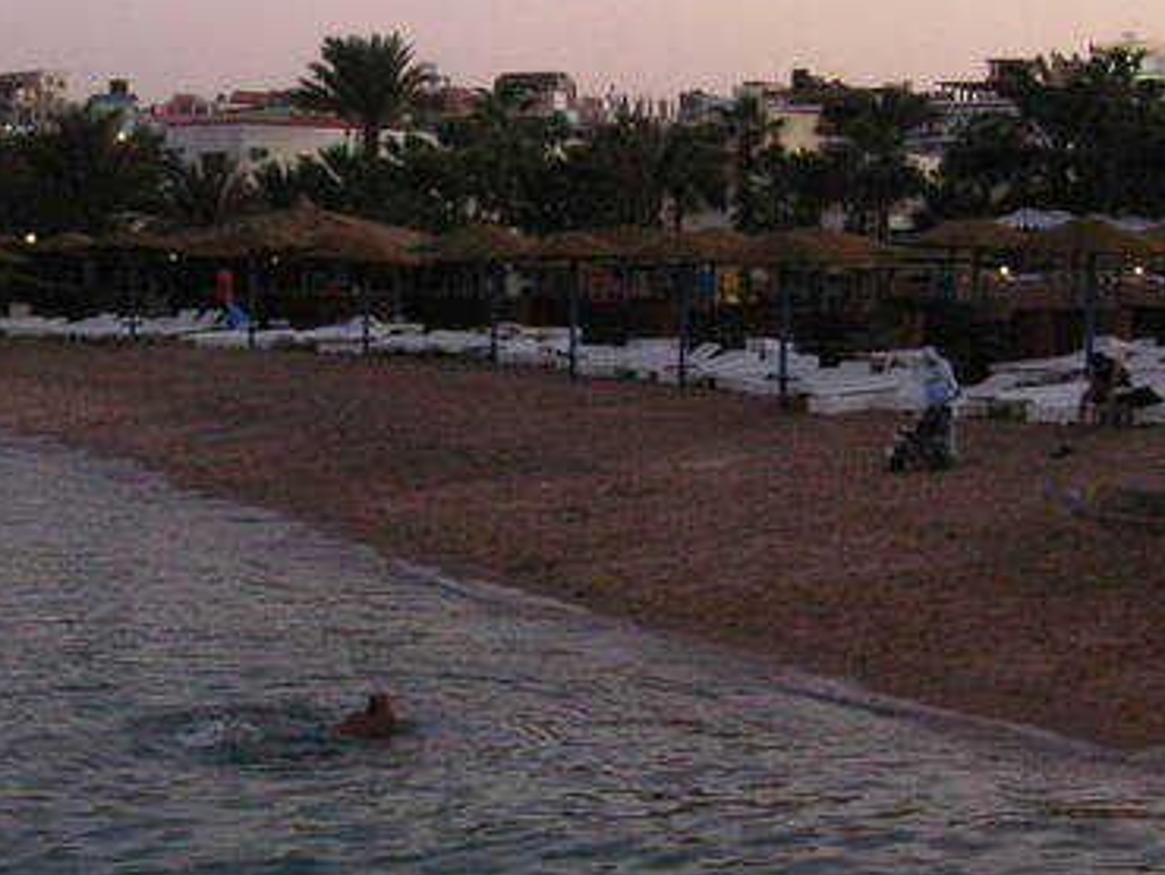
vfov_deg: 18.4
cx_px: 441
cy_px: 513
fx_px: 2694
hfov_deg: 24.3
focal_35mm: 80
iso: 160
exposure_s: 1/45
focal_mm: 6.1
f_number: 2.8
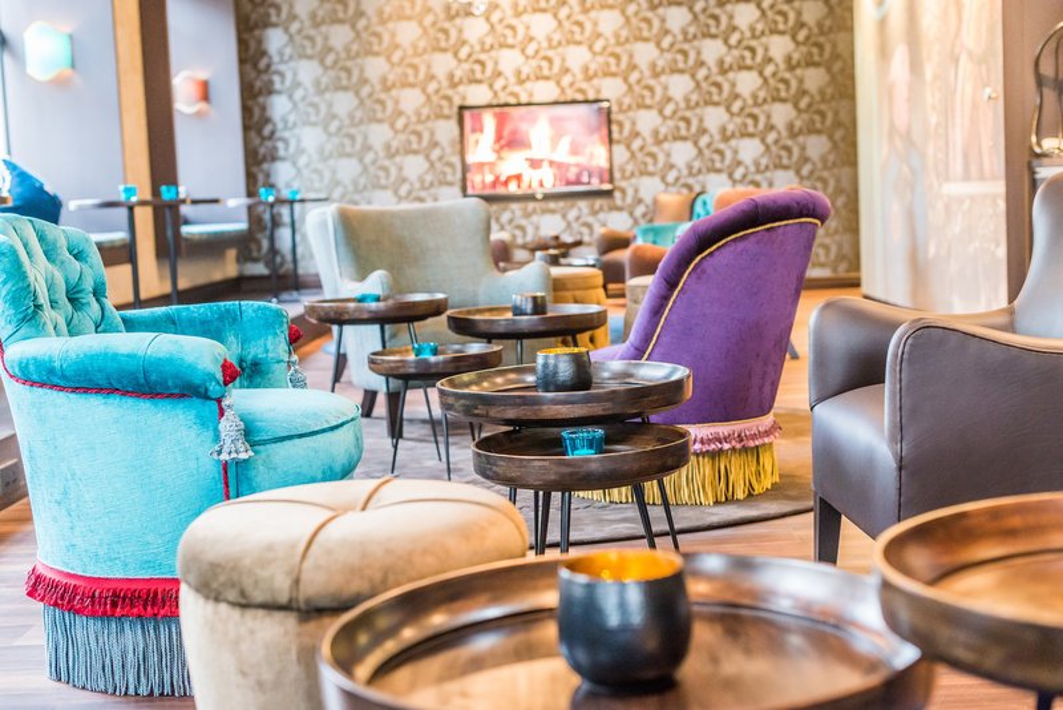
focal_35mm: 50
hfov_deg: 39.6
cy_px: 355
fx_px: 1477
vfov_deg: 27.0
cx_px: 532
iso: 3200
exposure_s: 1/60
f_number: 4
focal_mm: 50
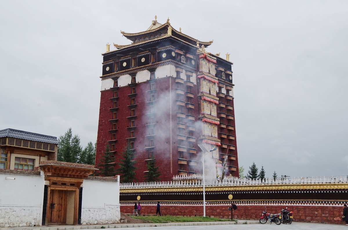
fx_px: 521
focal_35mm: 54
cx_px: 174
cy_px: 115
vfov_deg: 25.0
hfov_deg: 36.9
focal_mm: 36
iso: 100
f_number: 9
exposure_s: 1/250
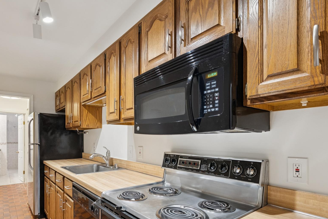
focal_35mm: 20
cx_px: 146
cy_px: 141
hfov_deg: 83.6
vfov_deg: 60.8
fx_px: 182
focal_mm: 15
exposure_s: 1/10
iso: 640
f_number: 7.1
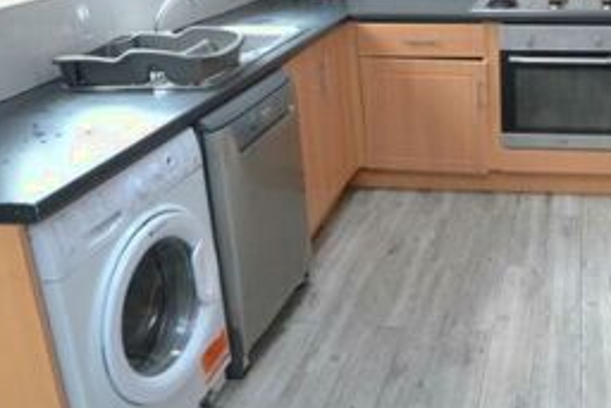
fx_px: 696
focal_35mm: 41
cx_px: 544
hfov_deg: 43.5
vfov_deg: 32.1
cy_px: 109
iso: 1600
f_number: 8
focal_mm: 10
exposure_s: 1/100
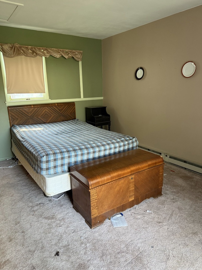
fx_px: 187
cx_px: 101
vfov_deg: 71.6
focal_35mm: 24
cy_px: 135
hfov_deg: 56.8
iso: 250
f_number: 1.78
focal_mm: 6.76
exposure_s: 1/60
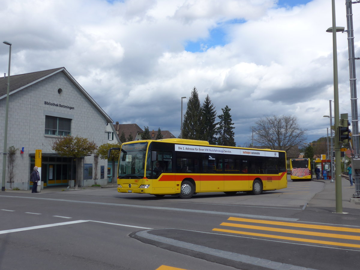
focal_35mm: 39
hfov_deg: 47.9
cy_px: 135
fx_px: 406
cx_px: 180
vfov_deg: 36.8
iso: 80
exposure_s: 1/2000
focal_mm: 8
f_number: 2.8
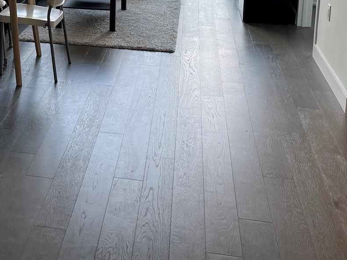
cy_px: -30
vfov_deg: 20.8
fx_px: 672
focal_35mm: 67
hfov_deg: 27.9
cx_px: 36
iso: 50
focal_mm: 5.1
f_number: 1.6
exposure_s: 1/120
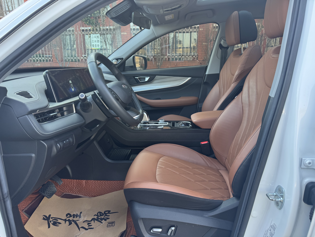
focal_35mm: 24
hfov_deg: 71.6
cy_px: 118
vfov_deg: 56.8
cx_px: 158
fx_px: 218
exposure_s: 1/121
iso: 64
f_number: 1.78
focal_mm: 6.76
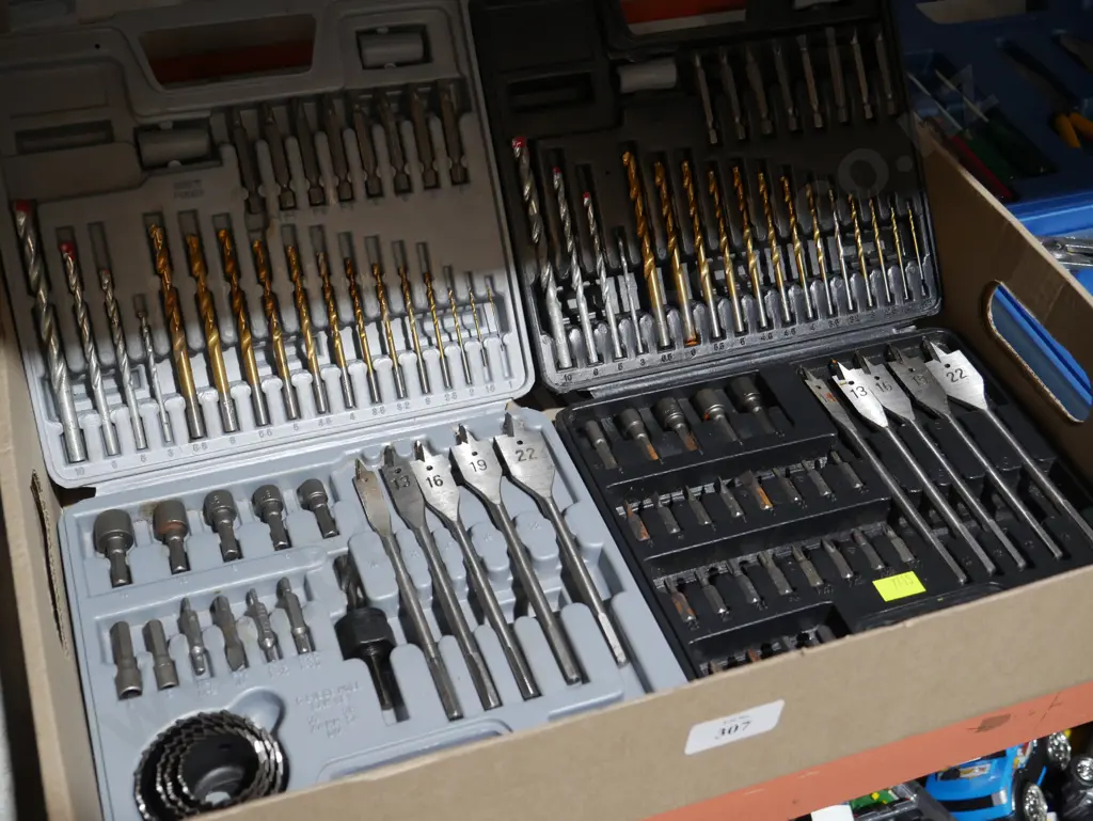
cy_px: 410
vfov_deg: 32.9
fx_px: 1390
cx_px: 546
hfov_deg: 42.9
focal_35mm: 44
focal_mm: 22
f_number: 4.7
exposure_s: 1/60
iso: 640
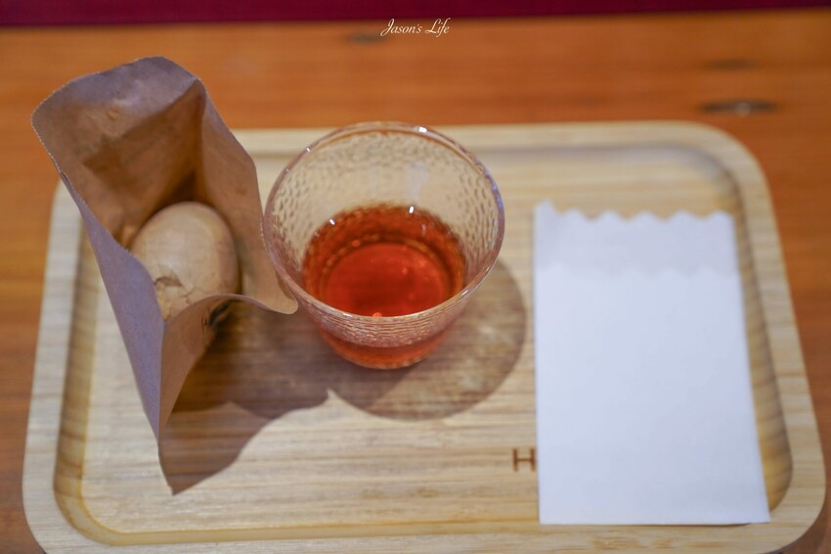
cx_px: 416
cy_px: 277
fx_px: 1500
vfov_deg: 20.9
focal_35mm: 65
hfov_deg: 31.0
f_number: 2.8
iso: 500
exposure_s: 1/80
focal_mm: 65
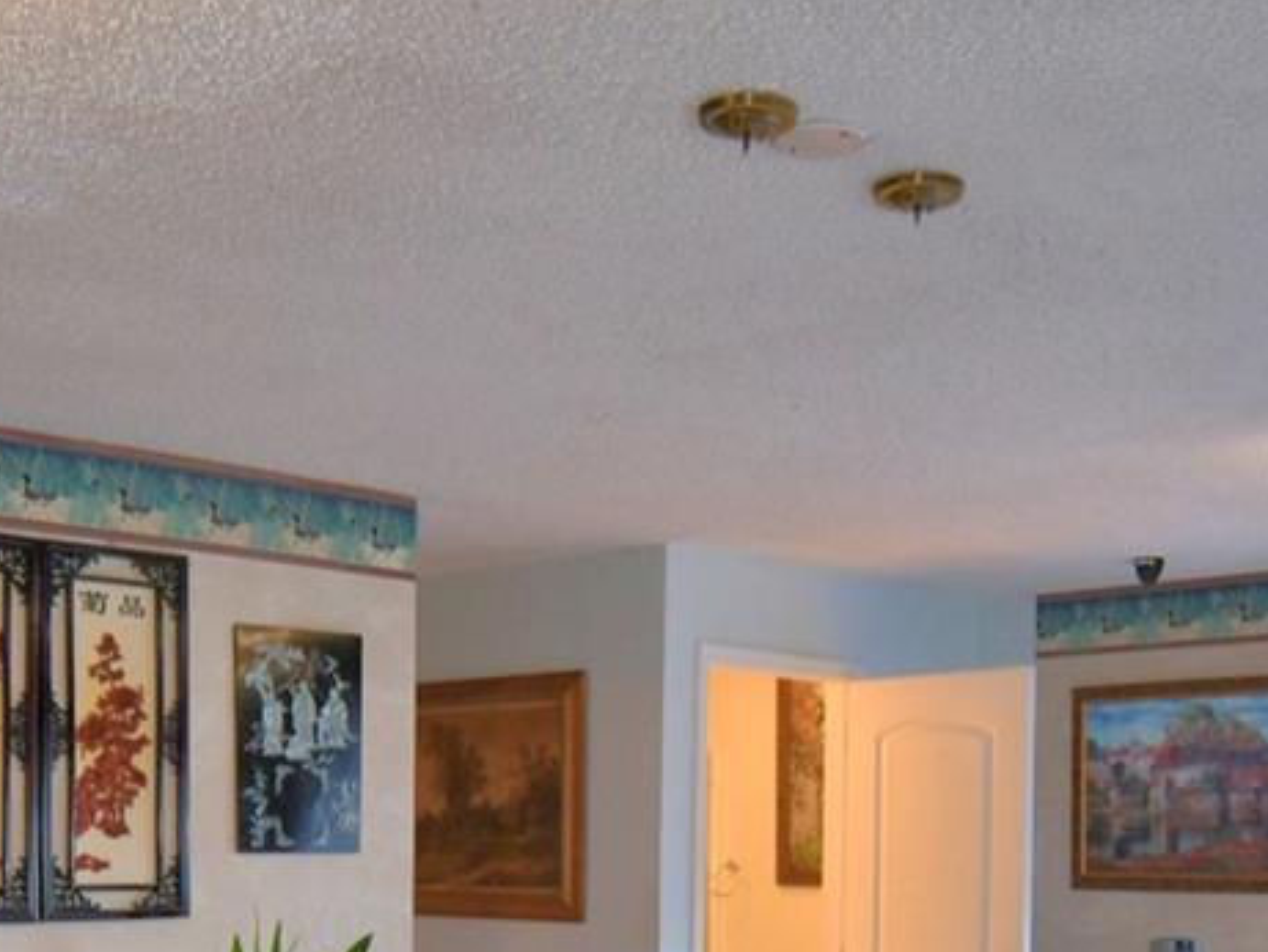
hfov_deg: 38.1
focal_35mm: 50
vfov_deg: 27.8
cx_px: 575
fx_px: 1832
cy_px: 889
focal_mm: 10
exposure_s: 1/30
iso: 250
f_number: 4.5
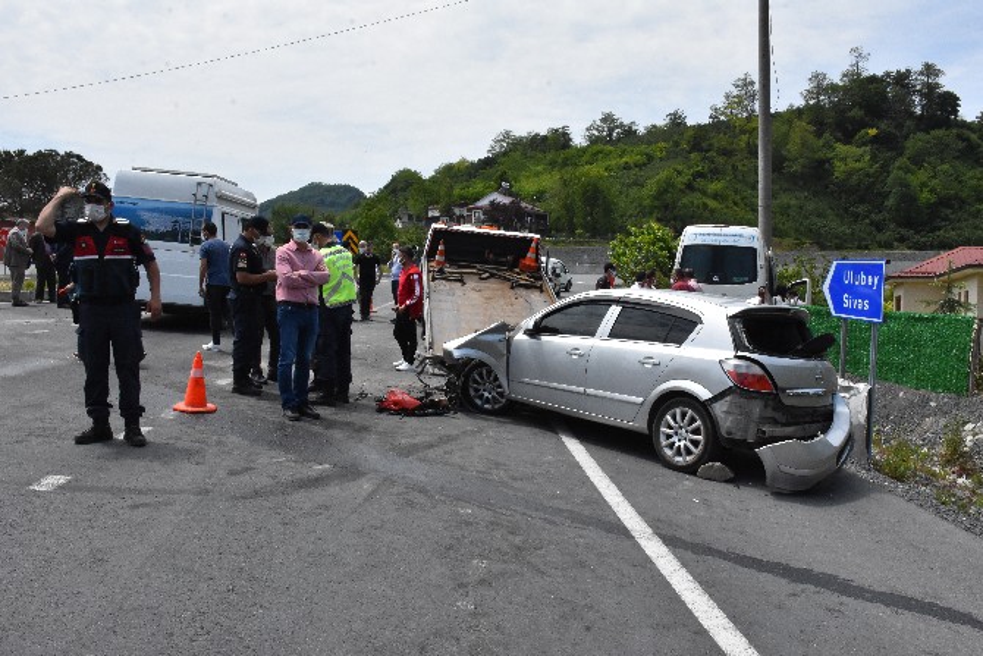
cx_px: 492
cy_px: 328
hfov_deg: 55.1
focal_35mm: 34
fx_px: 942
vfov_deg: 38.4
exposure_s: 1/1000
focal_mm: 23
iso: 2000
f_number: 18
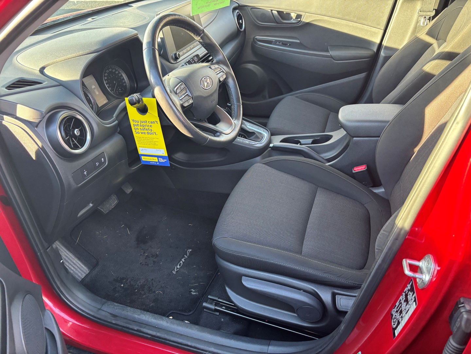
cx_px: 236
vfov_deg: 53.1
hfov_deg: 67.3
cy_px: 177
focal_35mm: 26
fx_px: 354
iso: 125
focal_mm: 5.96
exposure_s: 1/90
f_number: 1.6
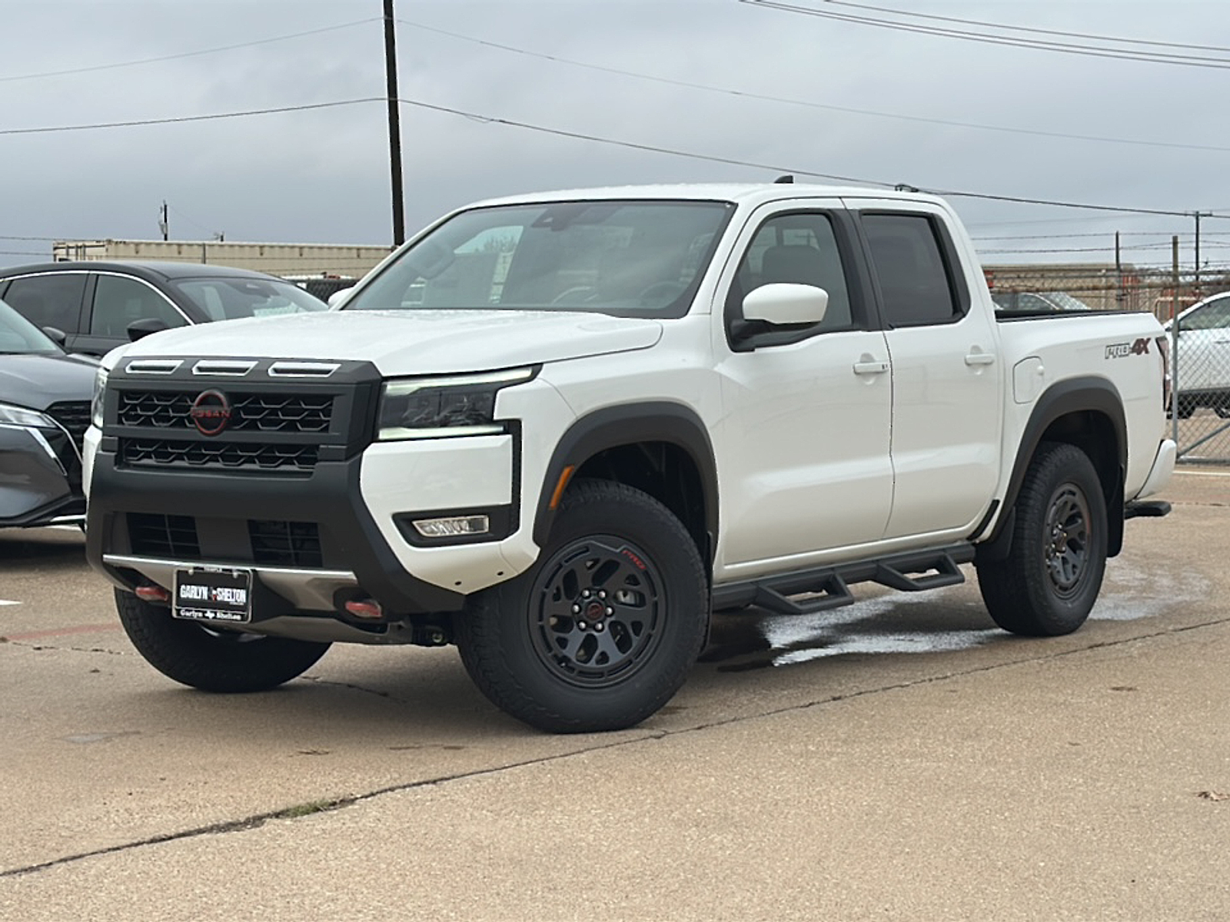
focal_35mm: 62
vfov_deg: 23.7
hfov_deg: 31.2
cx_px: 615
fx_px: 2203
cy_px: 461
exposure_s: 1/3279
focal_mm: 6.86
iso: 64
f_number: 1.78
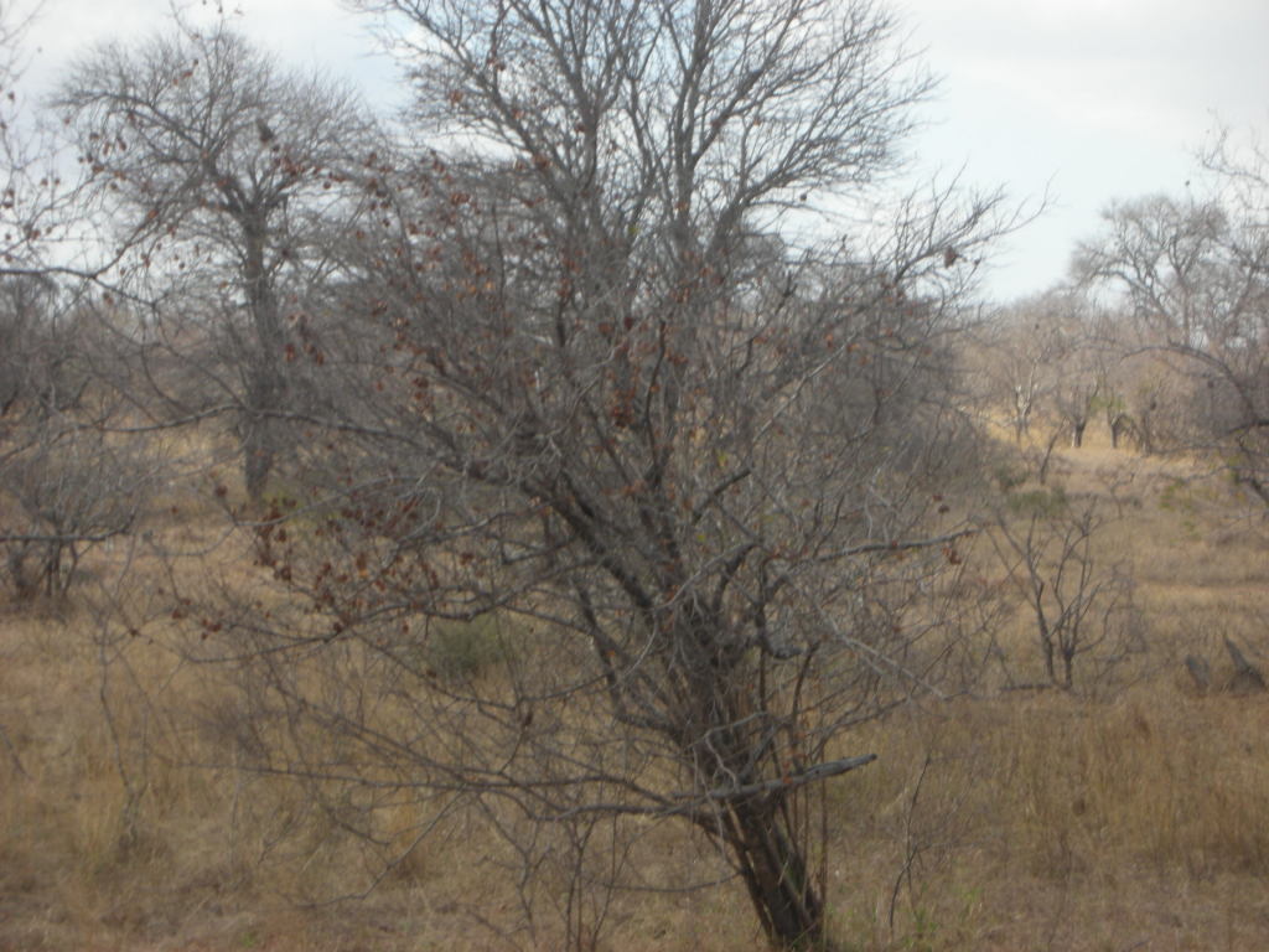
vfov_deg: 14.1
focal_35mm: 105
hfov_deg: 18.7
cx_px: 634
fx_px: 3849
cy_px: 476
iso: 50
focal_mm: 17.4
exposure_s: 1/114
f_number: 5.4
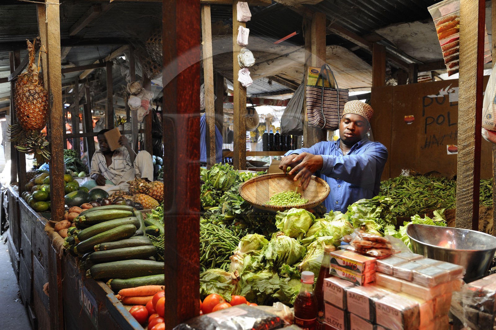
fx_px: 427
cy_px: 165
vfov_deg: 42.3
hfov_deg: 60.3
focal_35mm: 31
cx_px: 248
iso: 800
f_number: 5
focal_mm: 31
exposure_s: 1/50
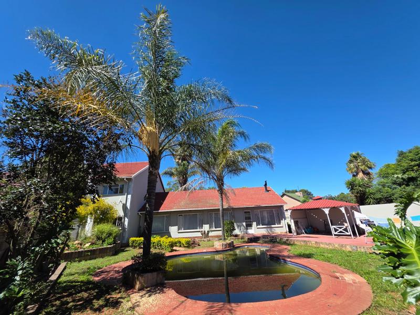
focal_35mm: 13
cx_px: 210
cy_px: 158
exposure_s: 1/1365
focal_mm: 2.2
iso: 40
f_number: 1.9
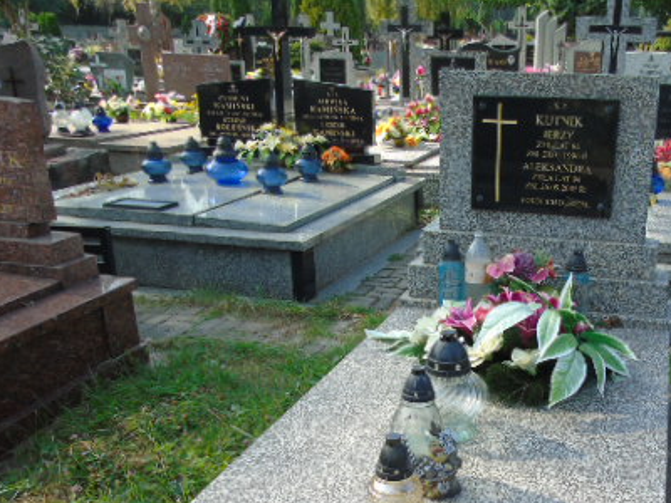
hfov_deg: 45.7
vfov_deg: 34.9
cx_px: 473
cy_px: 401
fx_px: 775
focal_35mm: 40
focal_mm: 4.4
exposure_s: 1/250
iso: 80
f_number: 3.4
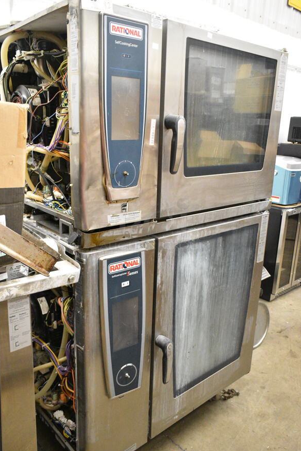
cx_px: 153
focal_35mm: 28
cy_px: 224
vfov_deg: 65.5
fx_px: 351
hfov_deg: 46.4
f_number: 5.6
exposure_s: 1/125
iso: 6400
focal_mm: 18
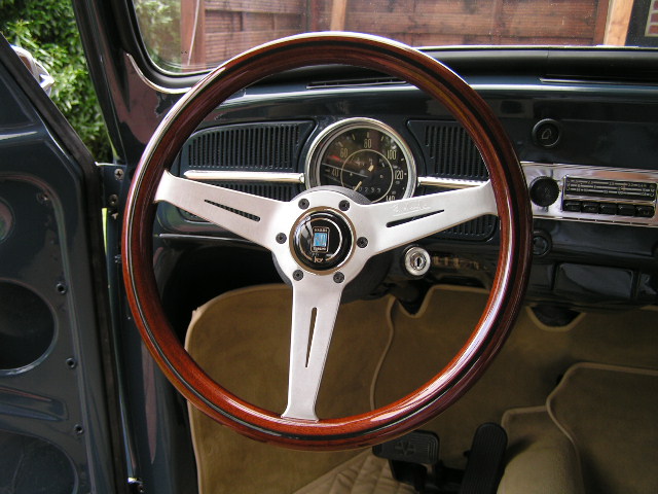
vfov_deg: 37.7
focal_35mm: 38
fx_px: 722
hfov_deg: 49.0
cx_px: 329
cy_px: 247
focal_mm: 6.3
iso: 50
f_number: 2.8
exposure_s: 1/40
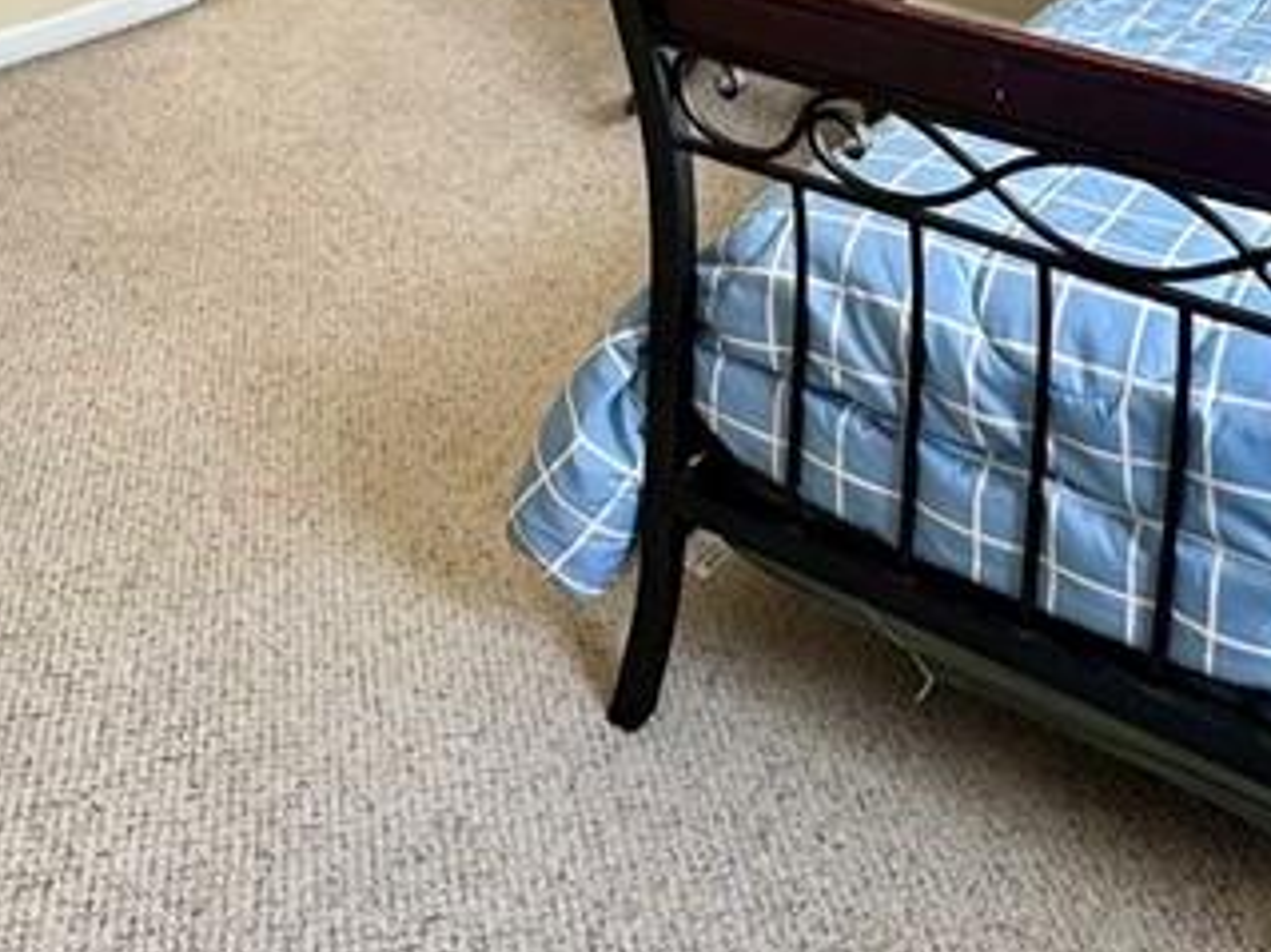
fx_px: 1652
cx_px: 701
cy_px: -299
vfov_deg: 26.9
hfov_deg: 42.0
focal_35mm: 45
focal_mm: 2.22
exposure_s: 1/99
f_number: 2.2
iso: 64
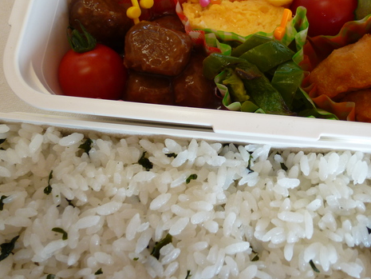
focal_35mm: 33
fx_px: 354
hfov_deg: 55.0
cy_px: 99
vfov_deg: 42.5
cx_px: 220
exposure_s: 1/80
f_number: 2.2
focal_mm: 4.3
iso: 80
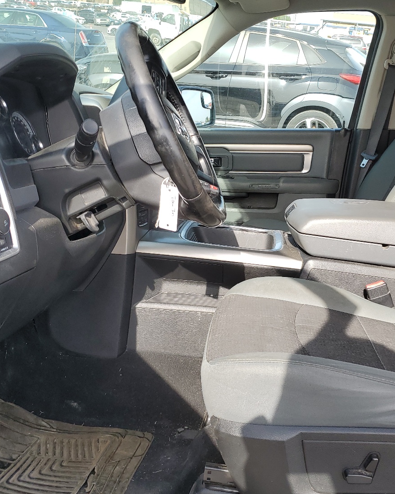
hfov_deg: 40.0
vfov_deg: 49.1
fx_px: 541
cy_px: 249
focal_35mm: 37
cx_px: 227
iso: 50
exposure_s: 1/769
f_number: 1.5
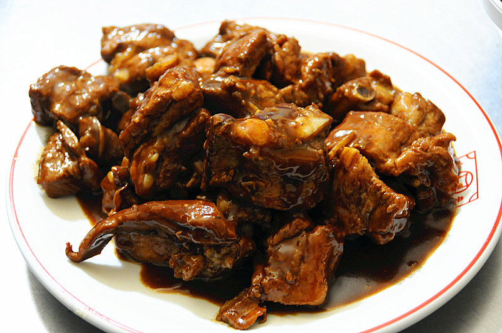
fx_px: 1253
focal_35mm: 90
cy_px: 166
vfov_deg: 15.1
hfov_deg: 22.7
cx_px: 251
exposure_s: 1/30
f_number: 4.8
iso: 1600
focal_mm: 60
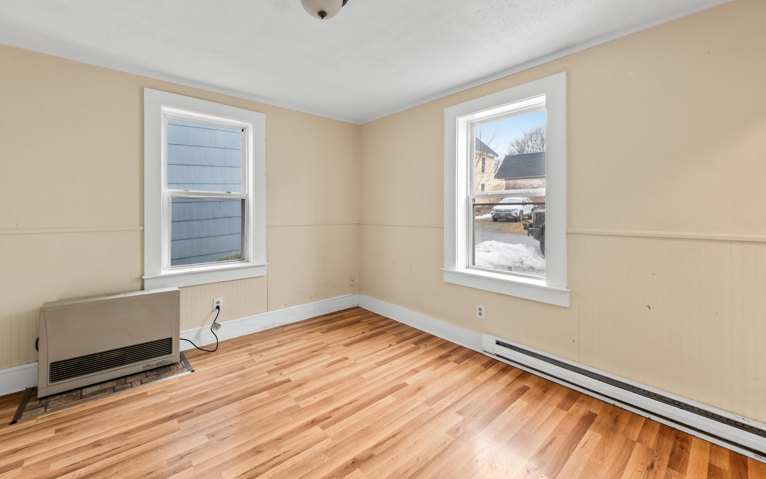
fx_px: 292
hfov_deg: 105.3
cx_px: 375
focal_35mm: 14
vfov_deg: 78.4
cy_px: 217
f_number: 8
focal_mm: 8.7
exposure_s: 1/2
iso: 500
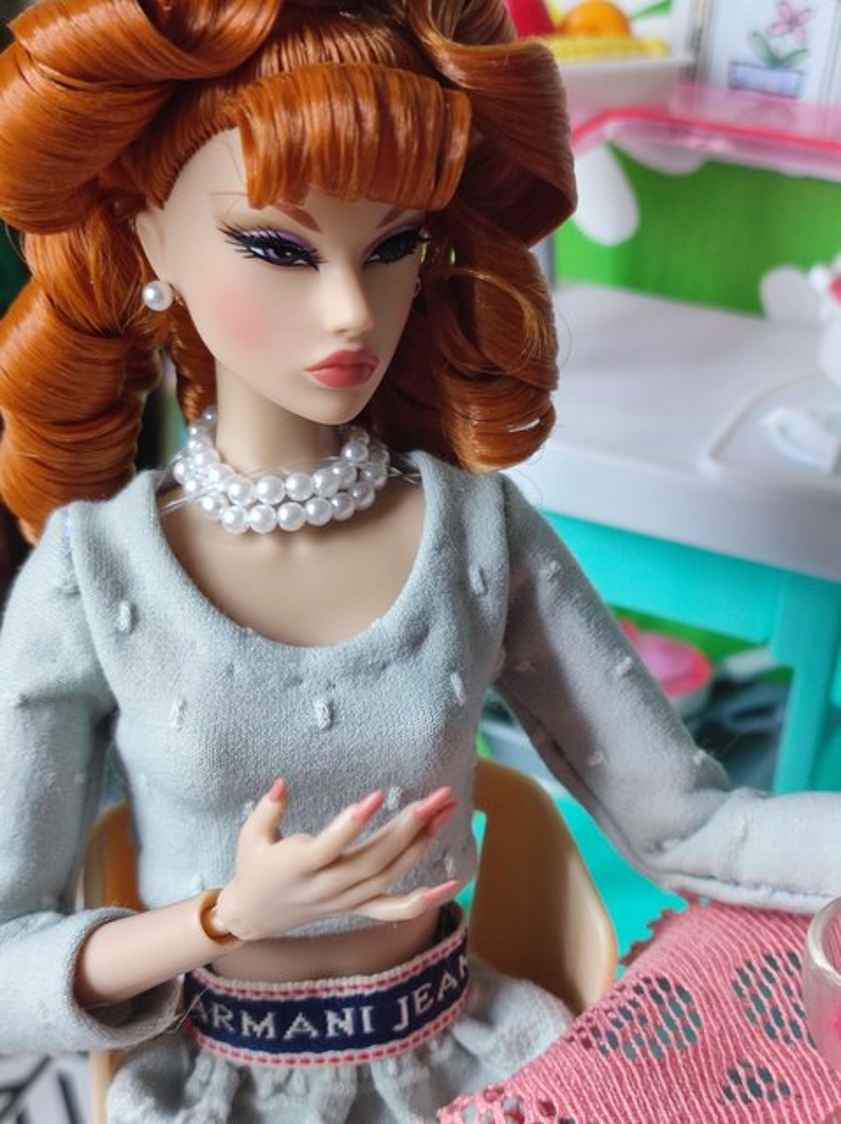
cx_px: 420
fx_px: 811
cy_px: 562
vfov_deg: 69.4
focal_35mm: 25
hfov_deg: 54.8
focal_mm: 4.7
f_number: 1.79
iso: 399
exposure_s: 1/50
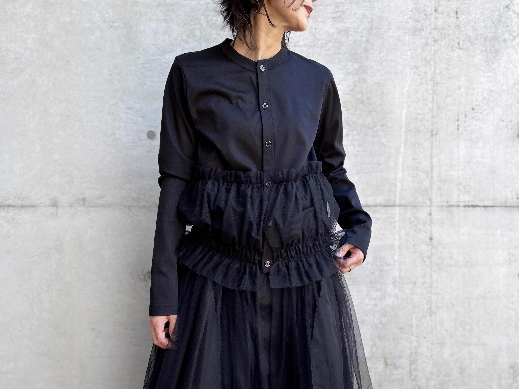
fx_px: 390
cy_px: 194
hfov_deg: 67.3
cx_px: 260
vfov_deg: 53.1
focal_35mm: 26
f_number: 1.5
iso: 50
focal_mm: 5.7
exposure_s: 1/341
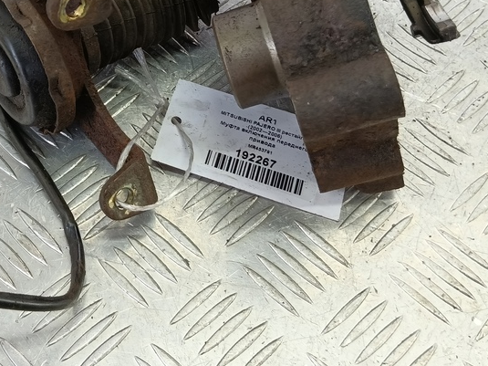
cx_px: 107
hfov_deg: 41.3
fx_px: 620
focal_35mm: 44
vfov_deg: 32.3
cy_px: 98
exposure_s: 1/50
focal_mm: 4.11
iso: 129
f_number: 1.6
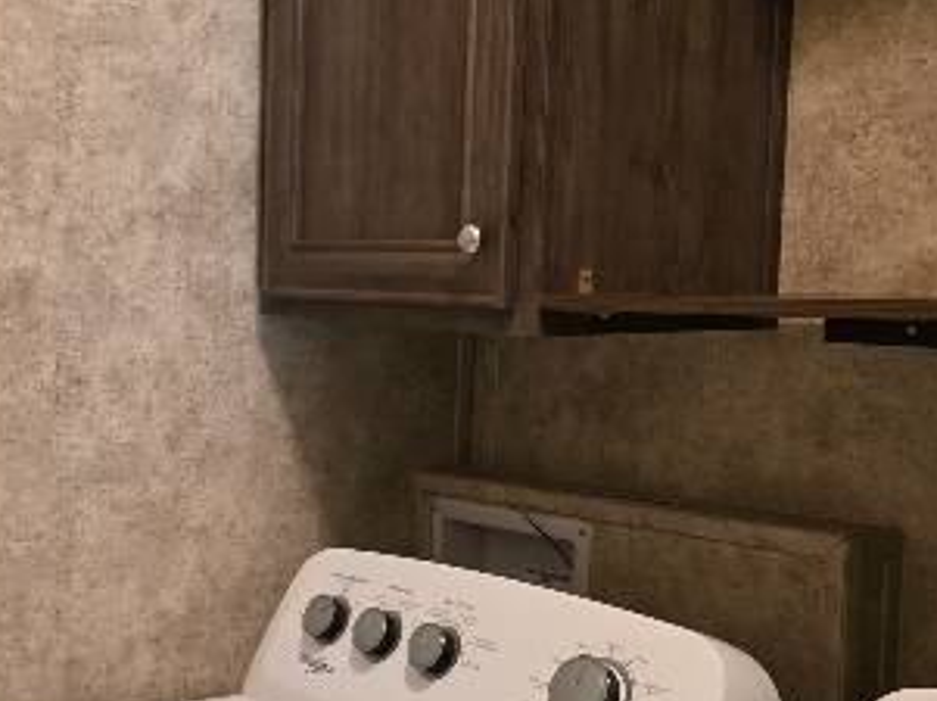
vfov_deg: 22.4
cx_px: 134
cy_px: 484
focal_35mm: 65
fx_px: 1757
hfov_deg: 28.9
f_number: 1.7
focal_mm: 6.3
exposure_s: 1/120
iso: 640
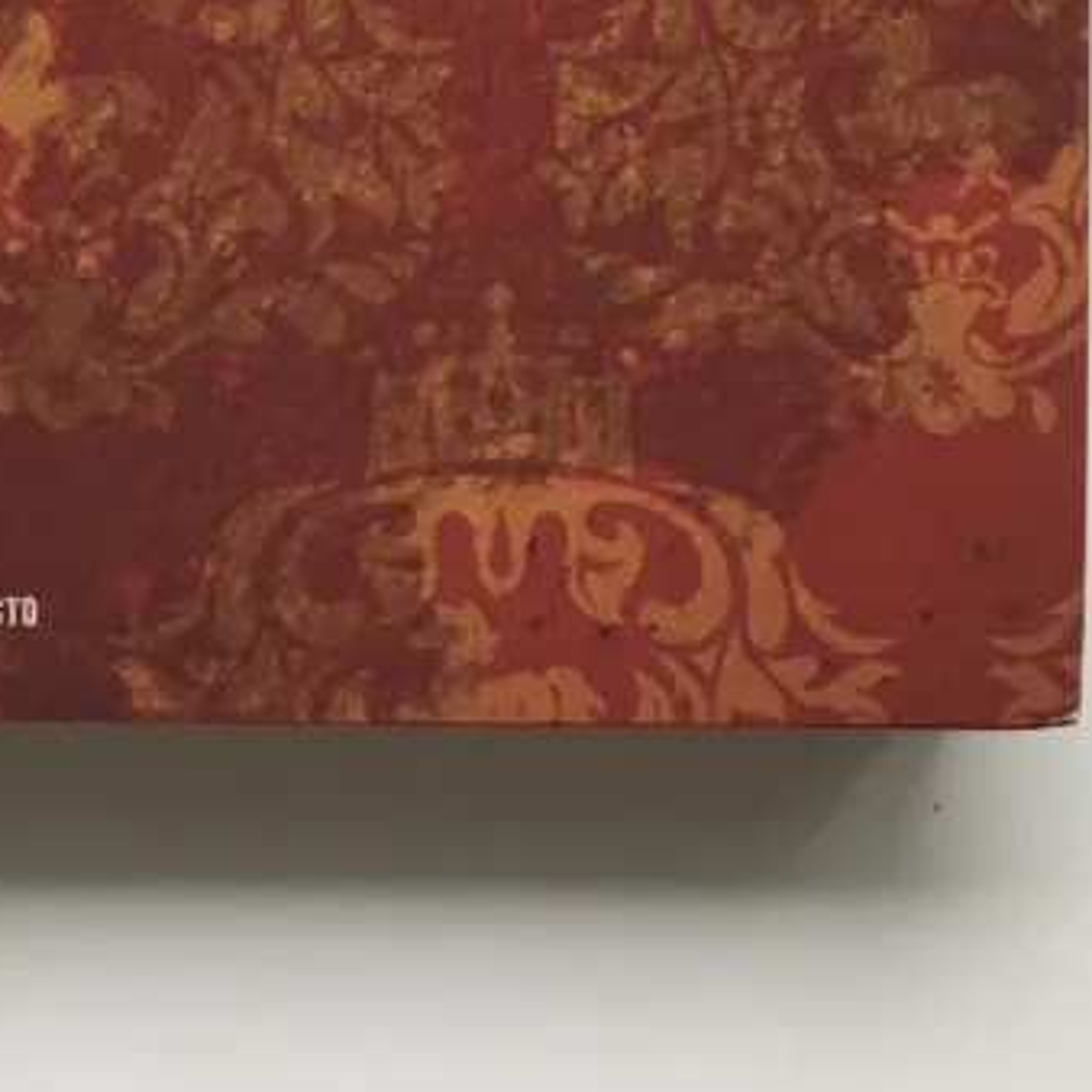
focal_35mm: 75
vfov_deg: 21.0
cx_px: 288
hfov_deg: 22.9
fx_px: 2677
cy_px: -317
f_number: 1.8
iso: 25
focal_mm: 3.99
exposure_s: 1/33
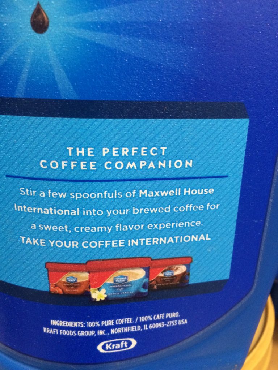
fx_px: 311
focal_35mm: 29
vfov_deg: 61.7
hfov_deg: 48.2
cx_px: 139
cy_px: 185
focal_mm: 4.15
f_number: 2.2
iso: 250
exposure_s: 1/30
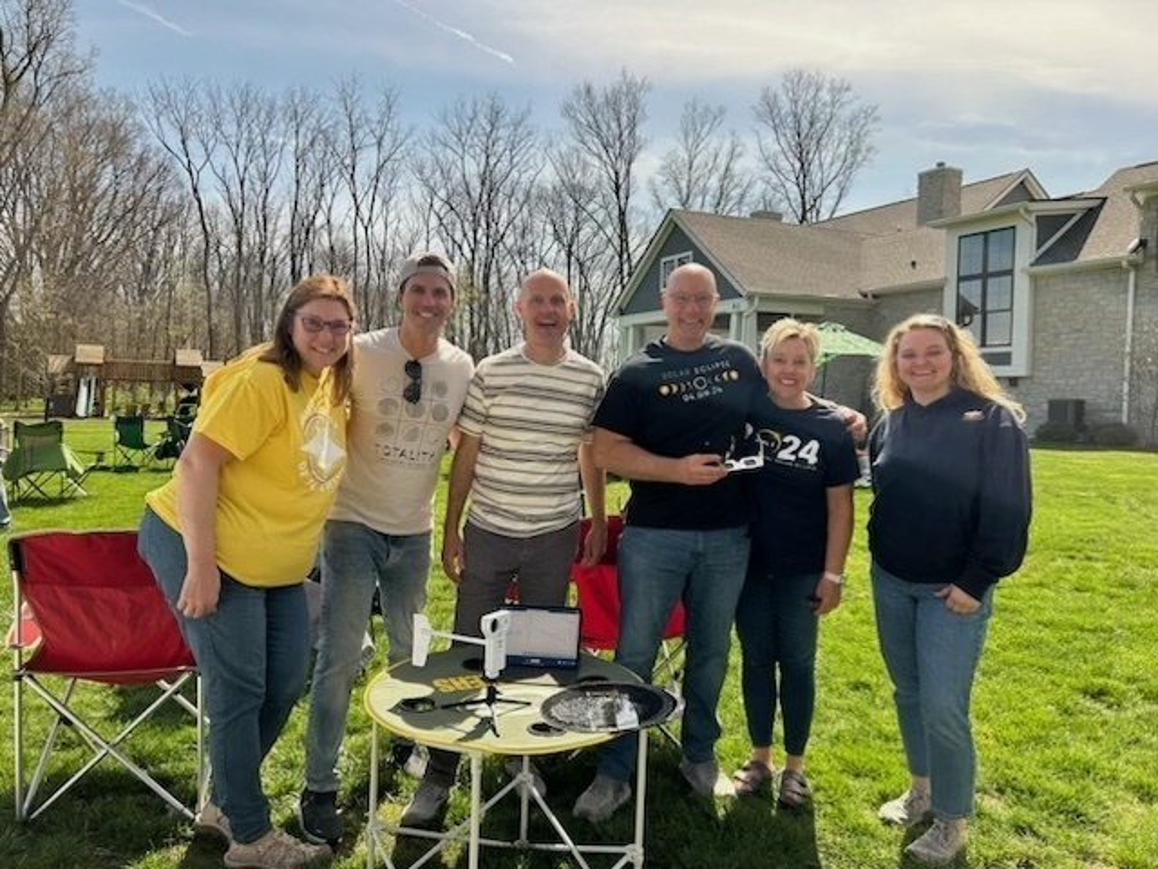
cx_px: 579
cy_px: 434
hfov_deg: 67.3
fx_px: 870
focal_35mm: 26
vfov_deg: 53.1
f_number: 1.5
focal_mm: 5.7
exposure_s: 1/121
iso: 40
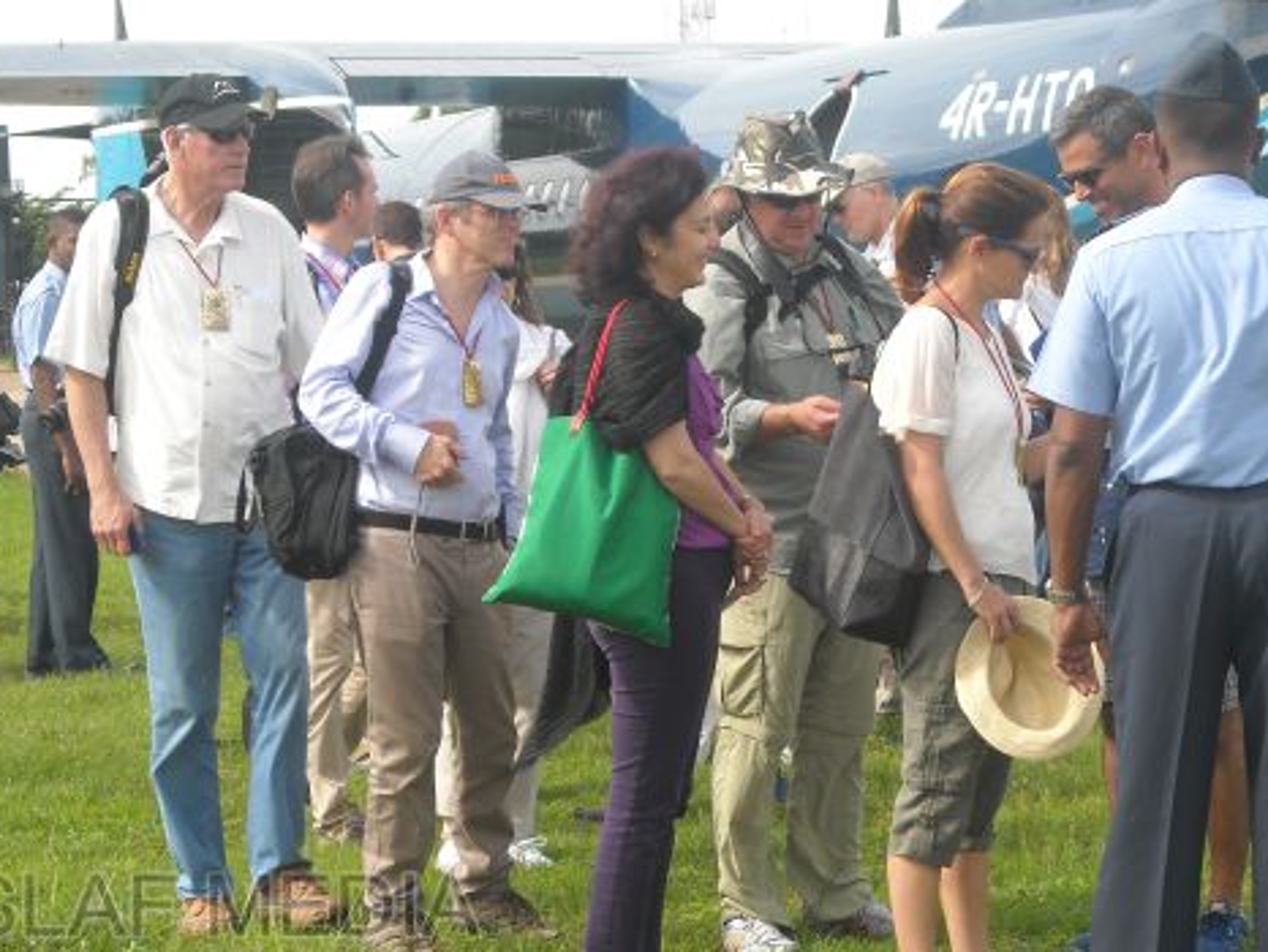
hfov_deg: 16.4
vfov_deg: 12.4
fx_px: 4398
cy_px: 452
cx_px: 641
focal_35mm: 120
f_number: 4.7
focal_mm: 17.1
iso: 77
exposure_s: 1/250
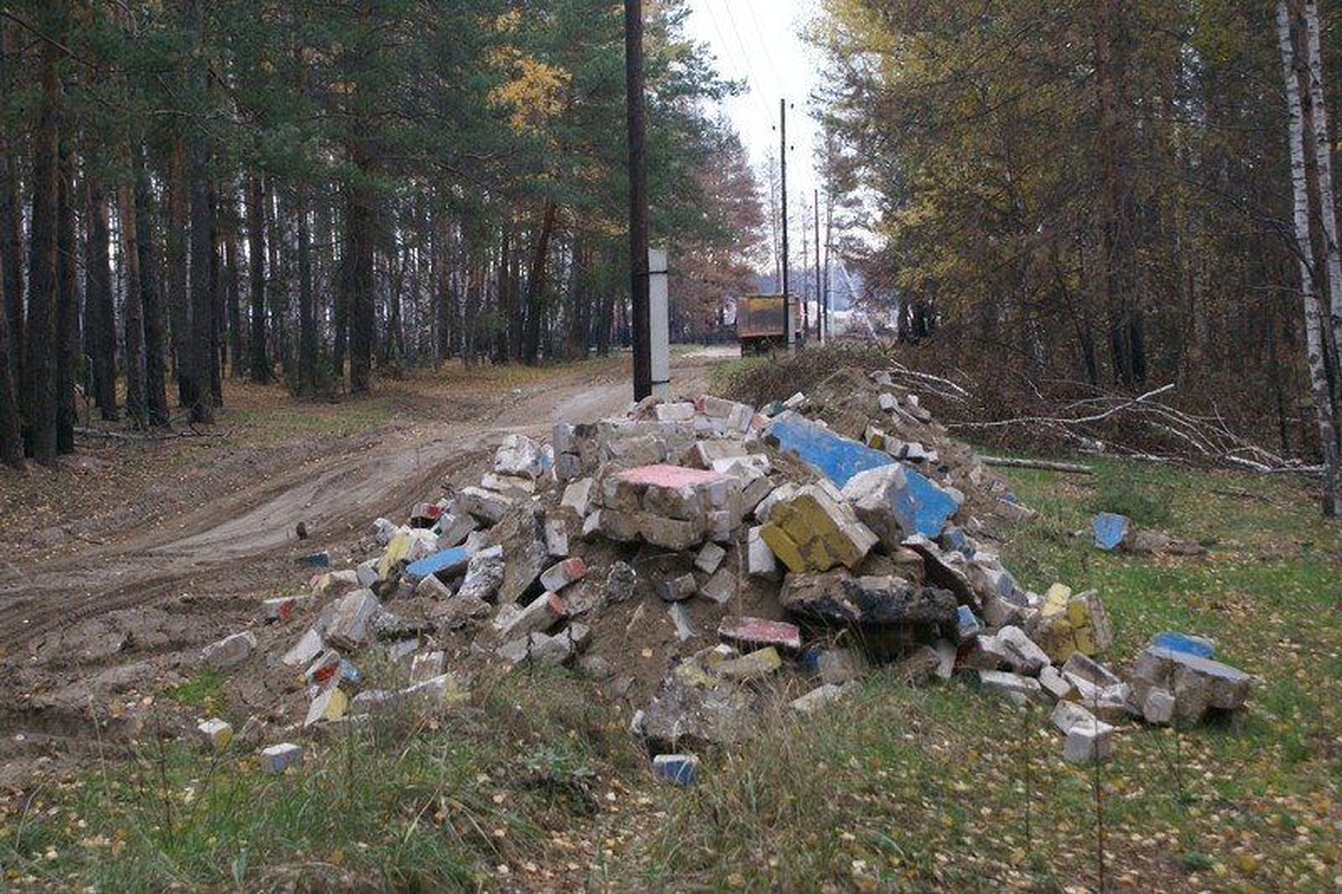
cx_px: 671
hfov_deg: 33.4
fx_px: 2236
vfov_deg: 22.6
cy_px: 447
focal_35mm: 60
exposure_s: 1/60
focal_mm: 40
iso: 400
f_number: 5.6
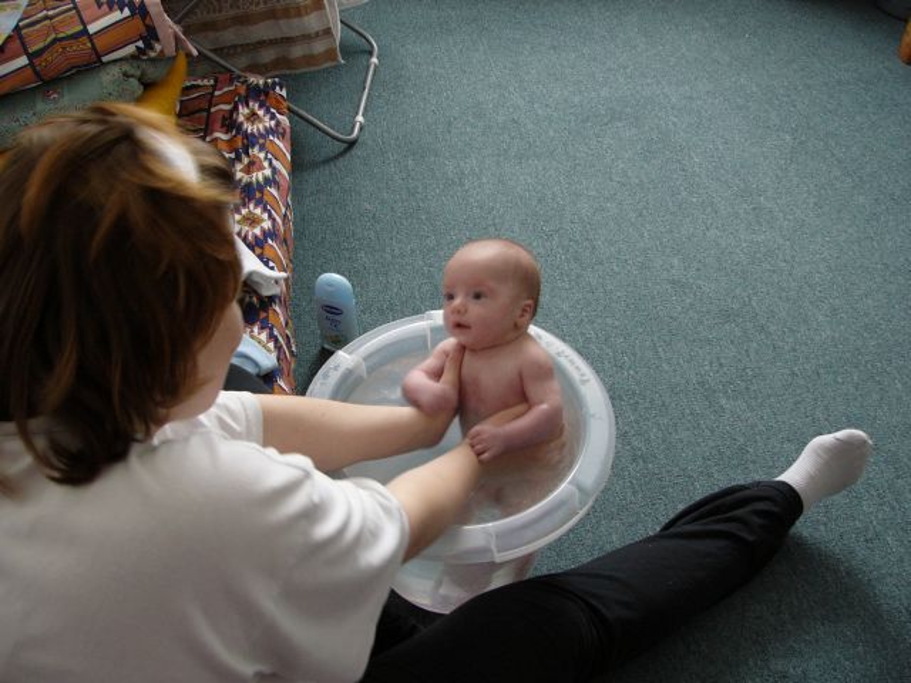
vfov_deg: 39.7
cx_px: 456
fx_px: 947
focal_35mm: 36
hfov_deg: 51.4
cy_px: 342
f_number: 2.8
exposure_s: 1/4
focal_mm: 6
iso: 100
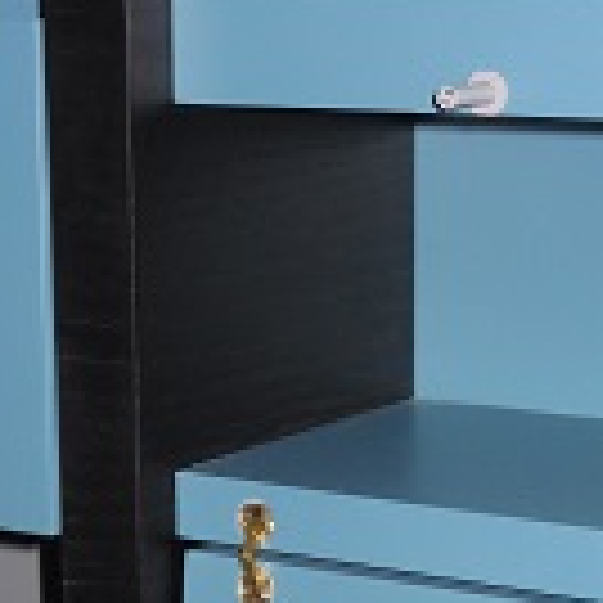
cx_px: 441
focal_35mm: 135
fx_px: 2661
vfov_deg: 12.9
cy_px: 504
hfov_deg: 12.9
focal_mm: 10.2
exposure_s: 1/60
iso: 200
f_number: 4.1
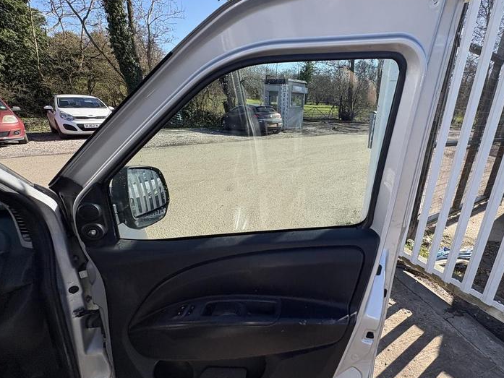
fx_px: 262
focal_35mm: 18
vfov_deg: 71.6
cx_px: 304
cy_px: 198
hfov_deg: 86.6
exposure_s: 1/749
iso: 40
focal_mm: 2.22
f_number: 2.2
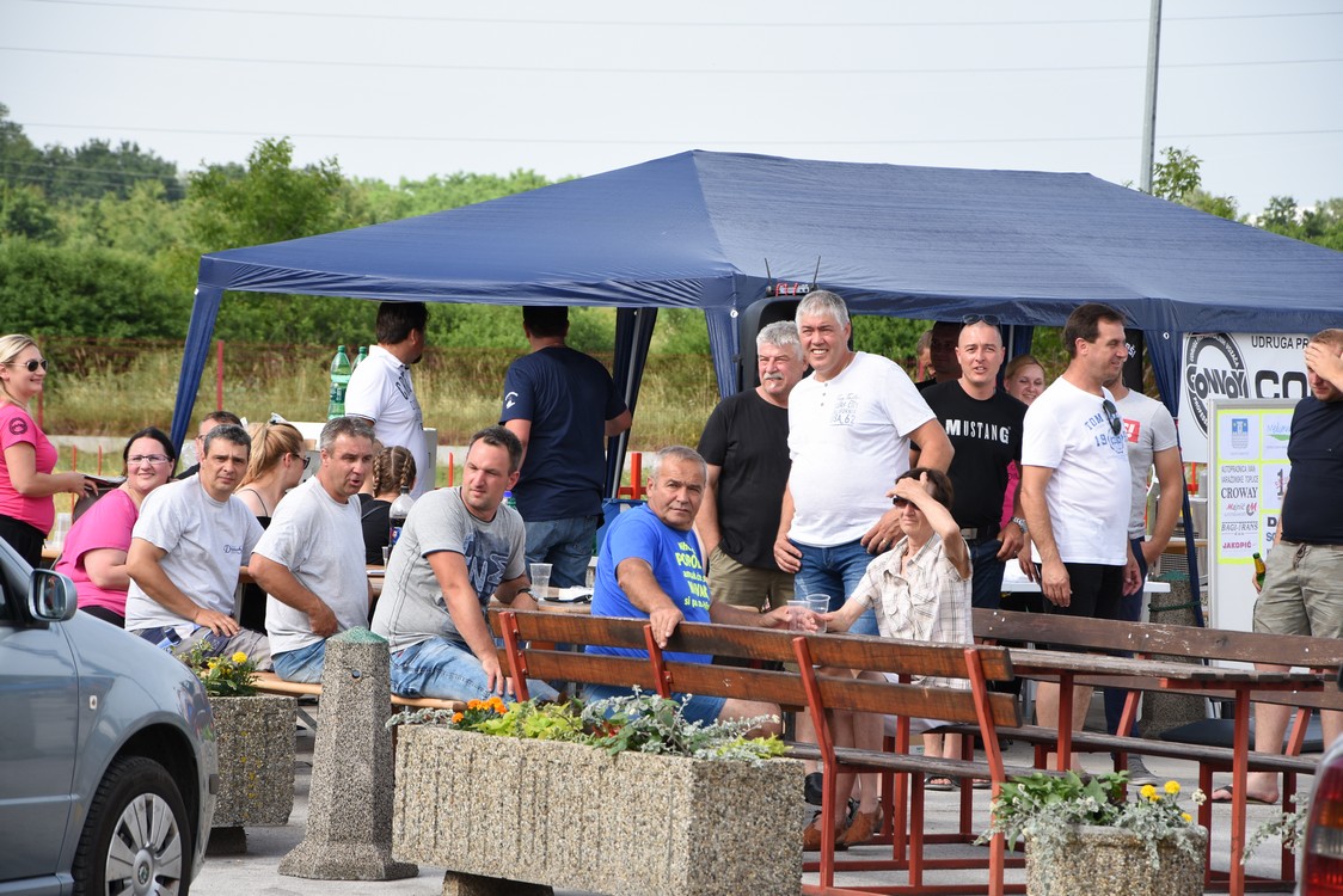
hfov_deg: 13.0
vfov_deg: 8.7
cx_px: 672
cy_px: 448
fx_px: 5877
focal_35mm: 158
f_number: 7.1
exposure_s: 1/160
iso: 100
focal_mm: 105
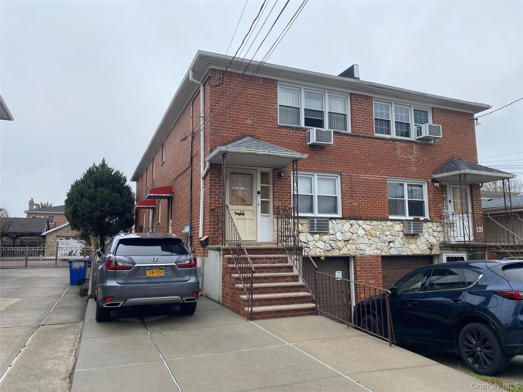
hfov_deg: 67.3
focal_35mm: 26
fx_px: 393
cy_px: 196
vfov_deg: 53.1
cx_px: 262
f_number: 1.8
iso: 32
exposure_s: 1/890
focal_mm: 4.25
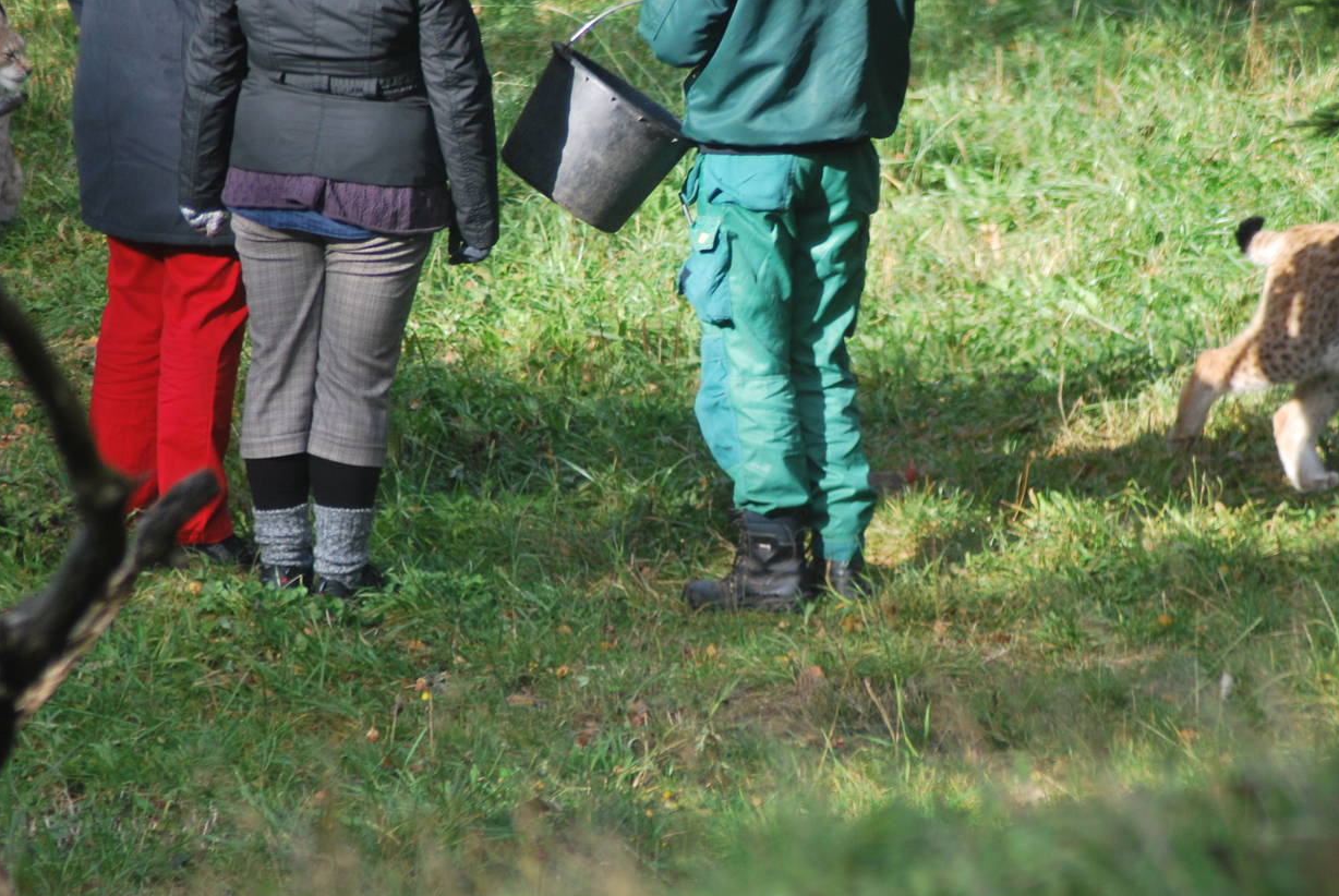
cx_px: 835
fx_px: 13467
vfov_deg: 3.8
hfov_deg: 5.7
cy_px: 390
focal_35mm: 362
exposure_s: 1/500
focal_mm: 185
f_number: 4.8
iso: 320
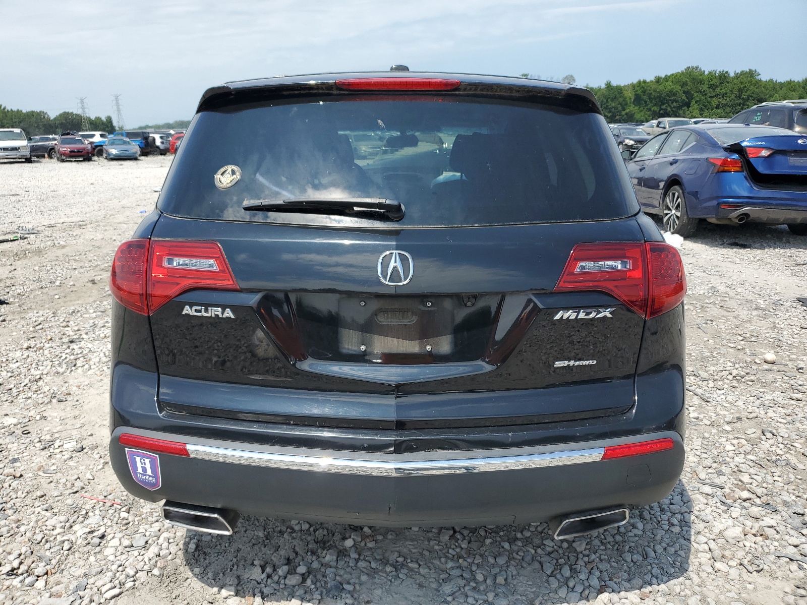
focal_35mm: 26
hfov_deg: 67.3
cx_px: 404
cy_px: 302
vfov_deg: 53.1
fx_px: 606
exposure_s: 1/3333
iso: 50
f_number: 1.5
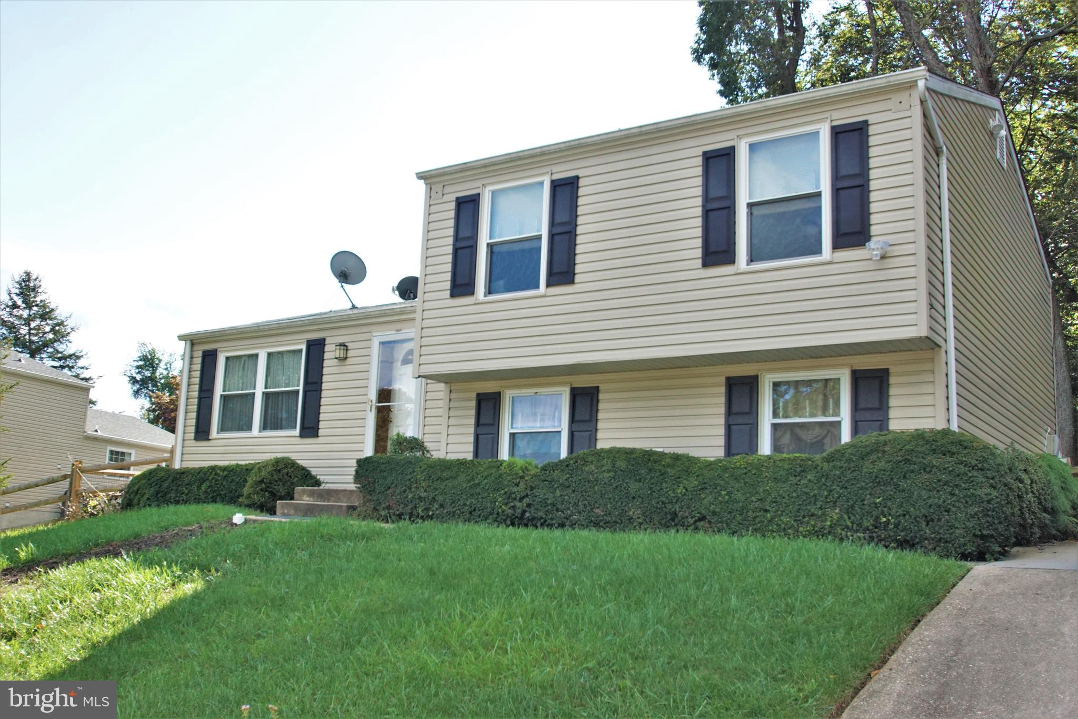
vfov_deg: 36.9
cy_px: 360
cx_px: 539
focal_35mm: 36
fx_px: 1078
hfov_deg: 53.1
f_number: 5
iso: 800
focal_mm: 24
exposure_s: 1/1000
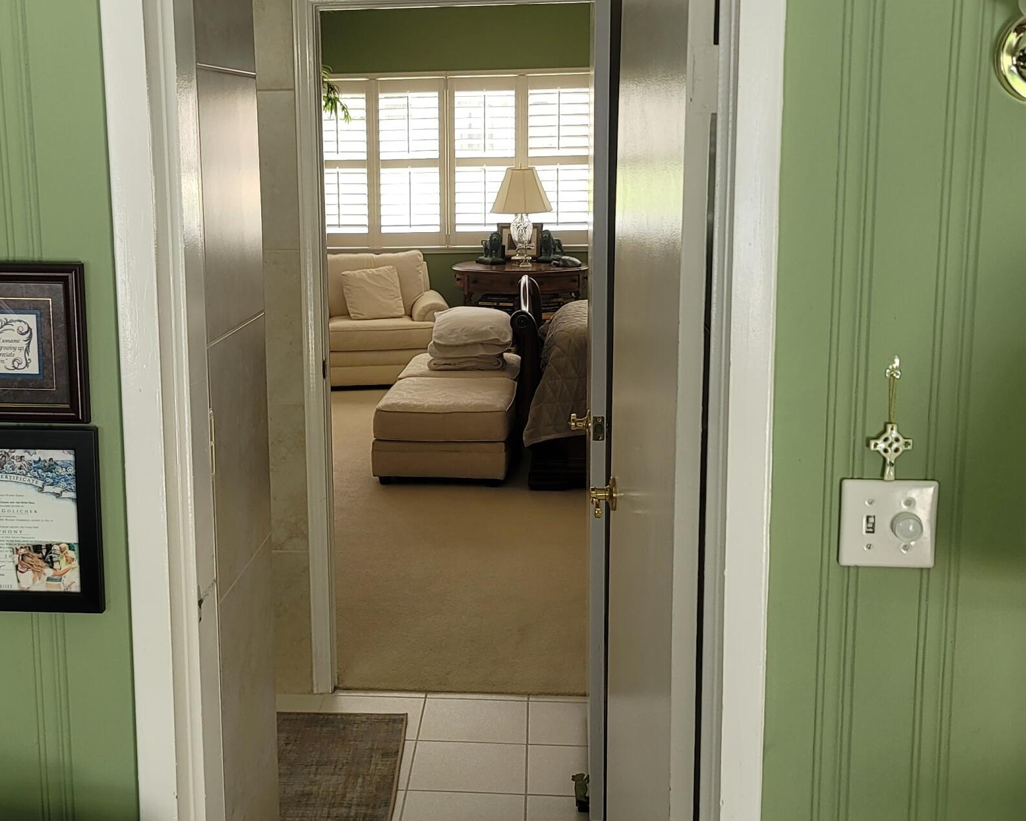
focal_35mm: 46
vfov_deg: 32.7
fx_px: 1397
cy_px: 397
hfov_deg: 40.1
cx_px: 385
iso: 80
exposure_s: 1/120
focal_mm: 7
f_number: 1.8
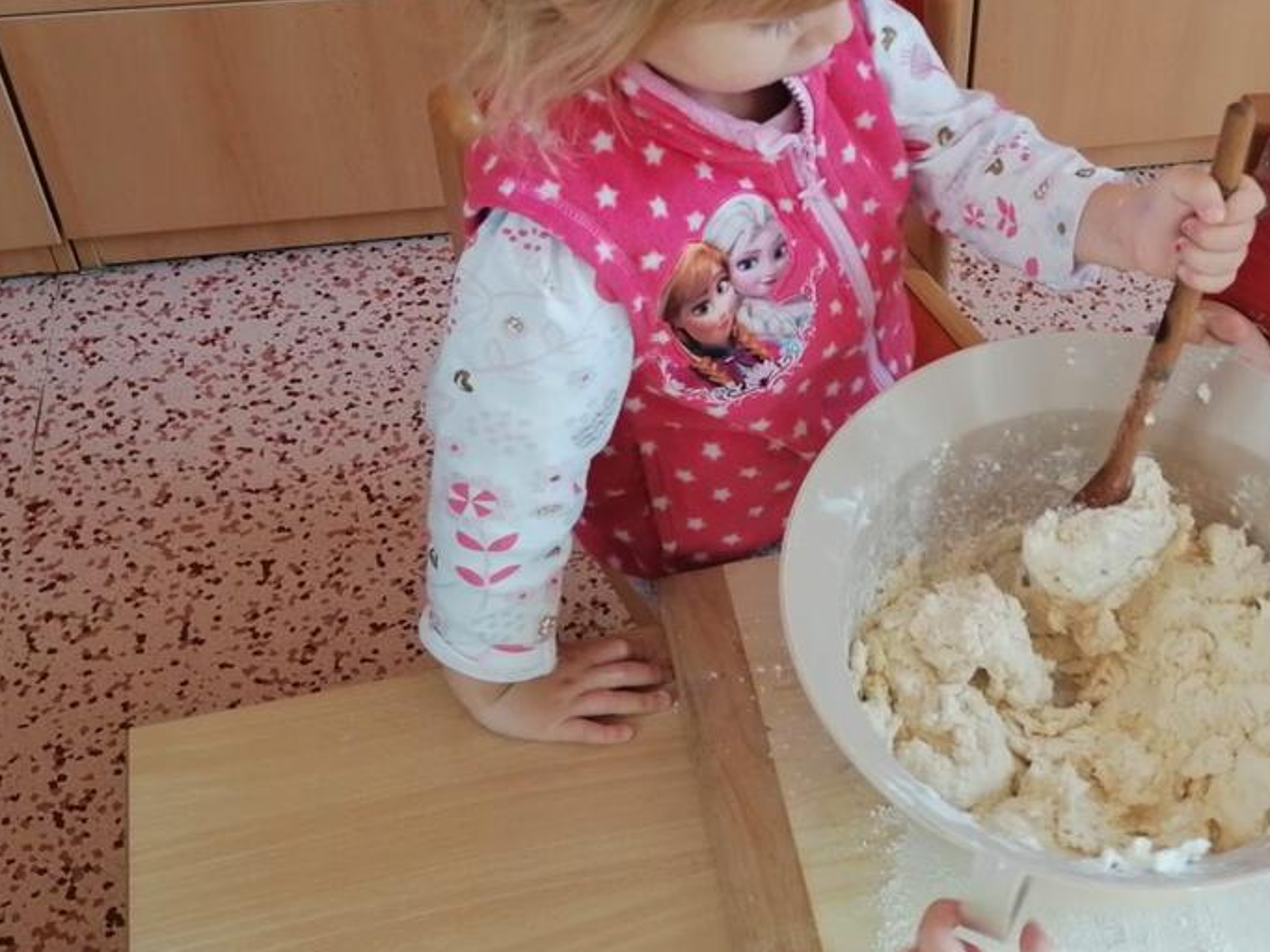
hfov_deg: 35.2
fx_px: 1944
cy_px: 352
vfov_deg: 27.4
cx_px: 980
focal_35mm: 53
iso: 64
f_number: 1.8
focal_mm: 4.75
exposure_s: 1/50
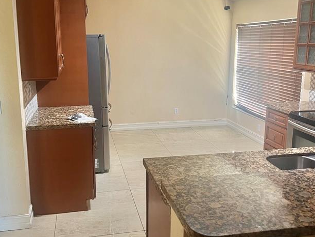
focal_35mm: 34
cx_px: 136
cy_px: 99
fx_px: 309
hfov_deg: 53.8
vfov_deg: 41.7
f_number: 1.5
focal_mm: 5.7
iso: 200
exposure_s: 1/60
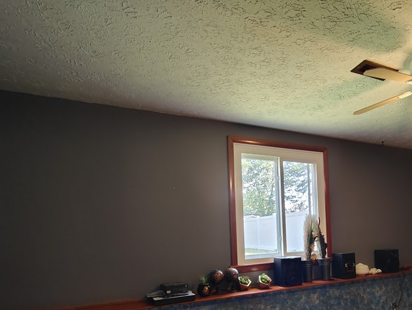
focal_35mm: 25
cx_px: 288
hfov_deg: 66.7
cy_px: 229
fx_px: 298
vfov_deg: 52.7
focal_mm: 2.13
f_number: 2.2
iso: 532
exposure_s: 1/24
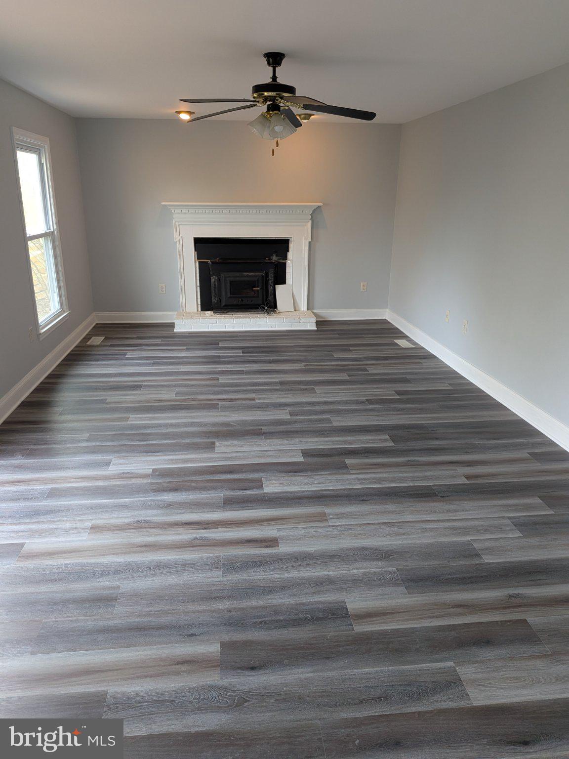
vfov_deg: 71.6
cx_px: 284
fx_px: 526
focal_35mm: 24
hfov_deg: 56.8
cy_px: 380
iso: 124
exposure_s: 1/60
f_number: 1.7
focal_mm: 4.53
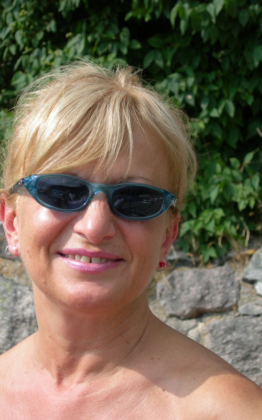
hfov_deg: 10.8
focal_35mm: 121
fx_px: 1382
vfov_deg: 17.2
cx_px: 110
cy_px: 210
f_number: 4.9
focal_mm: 23.4
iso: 50
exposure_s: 1/260
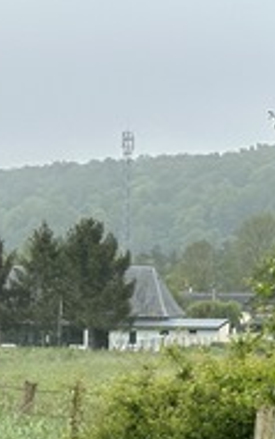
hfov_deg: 7.9
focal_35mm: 161
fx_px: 1928
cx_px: -192
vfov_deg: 12.8
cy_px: 430
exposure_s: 1/1289
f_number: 1.78
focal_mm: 6.86
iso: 64
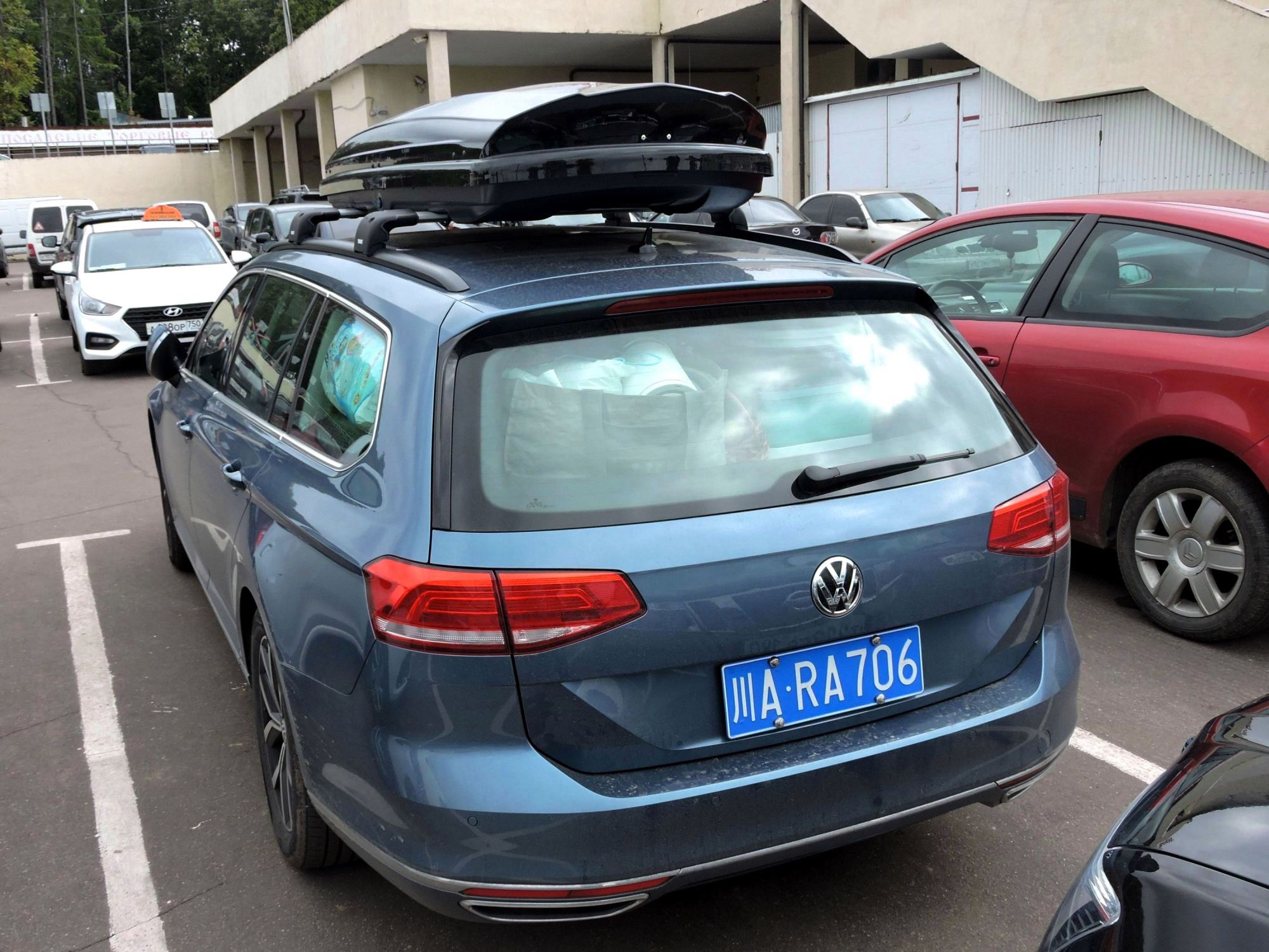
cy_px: 476
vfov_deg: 46.8
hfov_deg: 60.0
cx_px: 634
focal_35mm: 30
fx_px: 1100
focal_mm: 5.4
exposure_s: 1/400
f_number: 3.5
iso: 100
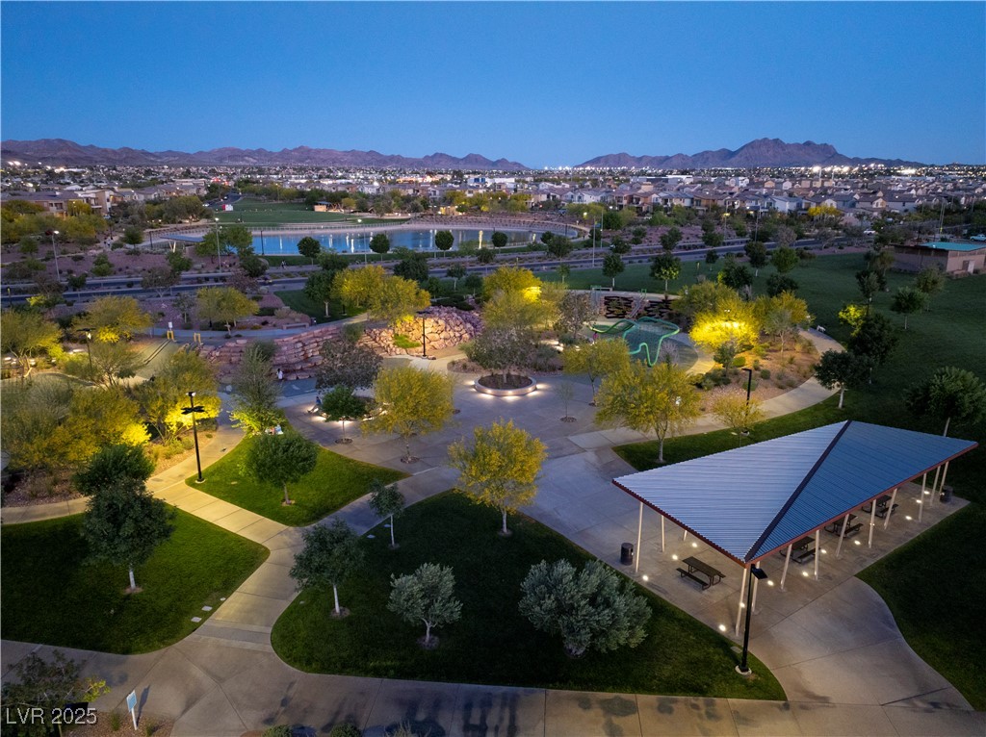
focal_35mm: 24
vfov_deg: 56.7
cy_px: 368
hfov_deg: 71.6
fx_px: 683
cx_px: 493
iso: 800
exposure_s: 1/25
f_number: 2.8
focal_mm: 12.29
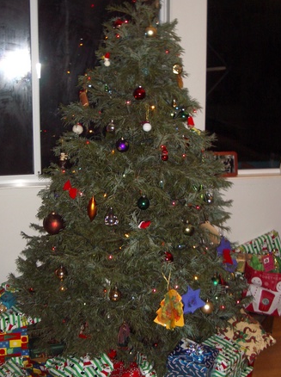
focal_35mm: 48
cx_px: 118
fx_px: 521
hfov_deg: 30.1
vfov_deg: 39.7
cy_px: 188
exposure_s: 1/60
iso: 100
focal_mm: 5.8
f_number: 2.6
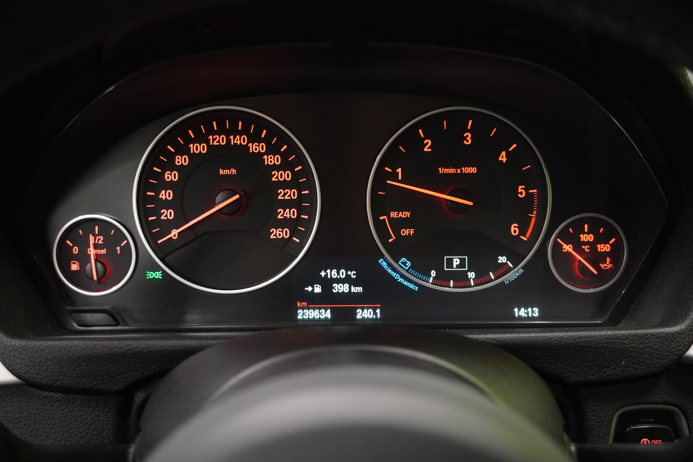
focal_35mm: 34
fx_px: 664
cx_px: 346
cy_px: 231
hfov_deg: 55.1
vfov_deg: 38.4
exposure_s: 1/40
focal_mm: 23
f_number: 4
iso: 2500
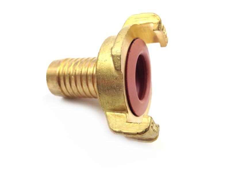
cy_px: 86
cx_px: 115
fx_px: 219
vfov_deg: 42.9
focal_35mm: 33
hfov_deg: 55.4
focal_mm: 4.12
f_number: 2.4
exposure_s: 1/190
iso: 50
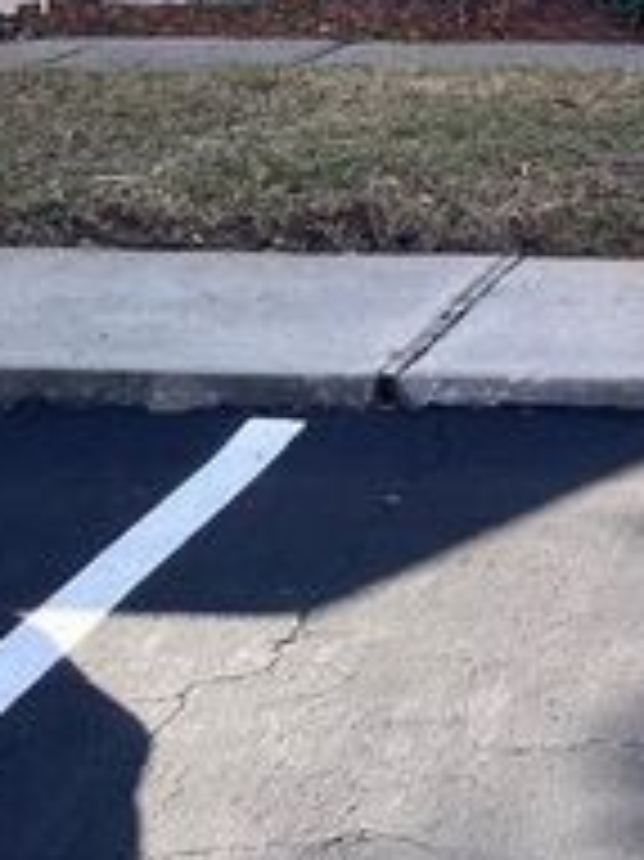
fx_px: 2434
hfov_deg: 14.2
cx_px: 950
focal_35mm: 98
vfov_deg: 19.8
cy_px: 142
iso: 20
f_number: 1.8
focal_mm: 3.99
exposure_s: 1/852
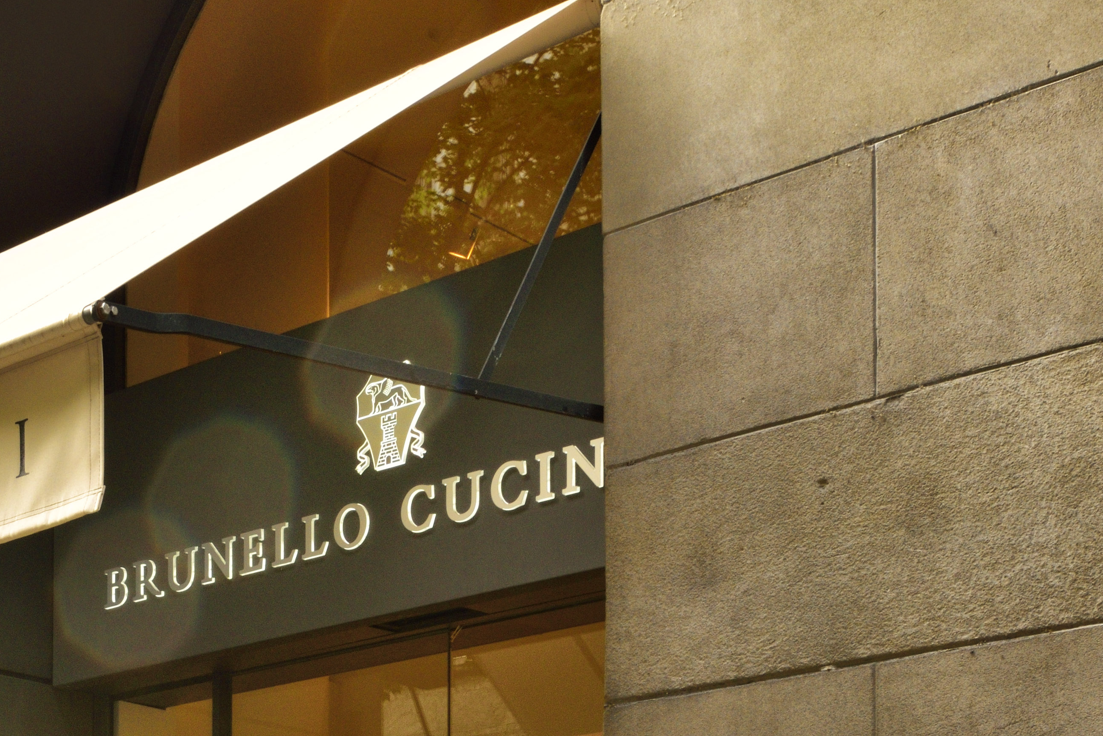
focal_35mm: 68
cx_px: -288
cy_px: 868
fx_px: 2084
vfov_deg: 19.0
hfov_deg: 25.9
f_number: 16
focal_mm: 24
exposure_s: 1/15
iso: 160
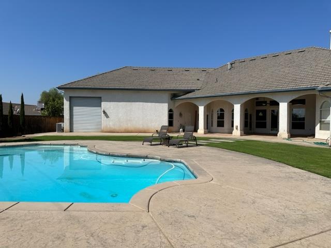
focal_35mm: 24
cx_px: 166
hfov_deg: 71.6
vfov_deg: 56.8
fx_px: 229
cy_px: 124
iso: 80
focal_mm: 6.86
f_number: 1.78
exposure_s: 1/8929
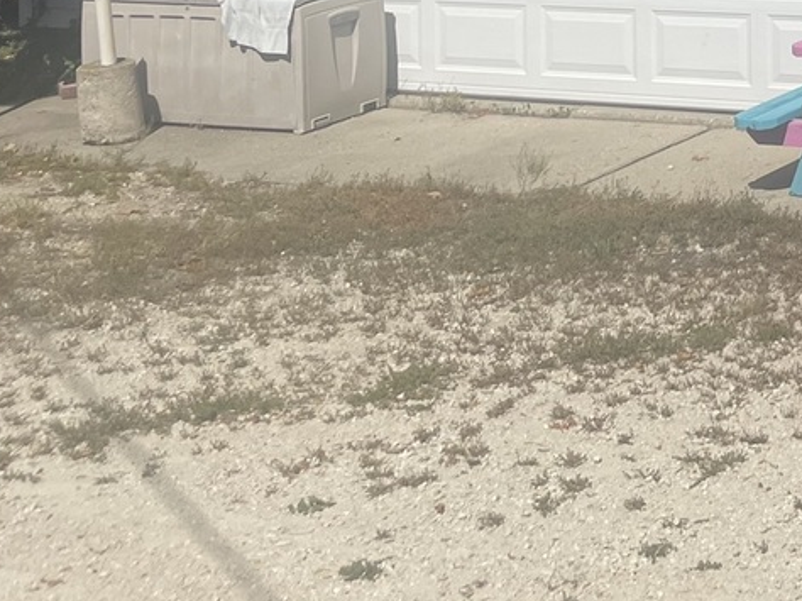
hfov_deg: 21.9
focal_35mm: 79
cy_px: -259
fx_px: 1829
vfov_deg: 17.1
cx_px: 1085
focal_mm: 4.2
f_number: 1.6
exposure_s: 1/7299
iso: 32
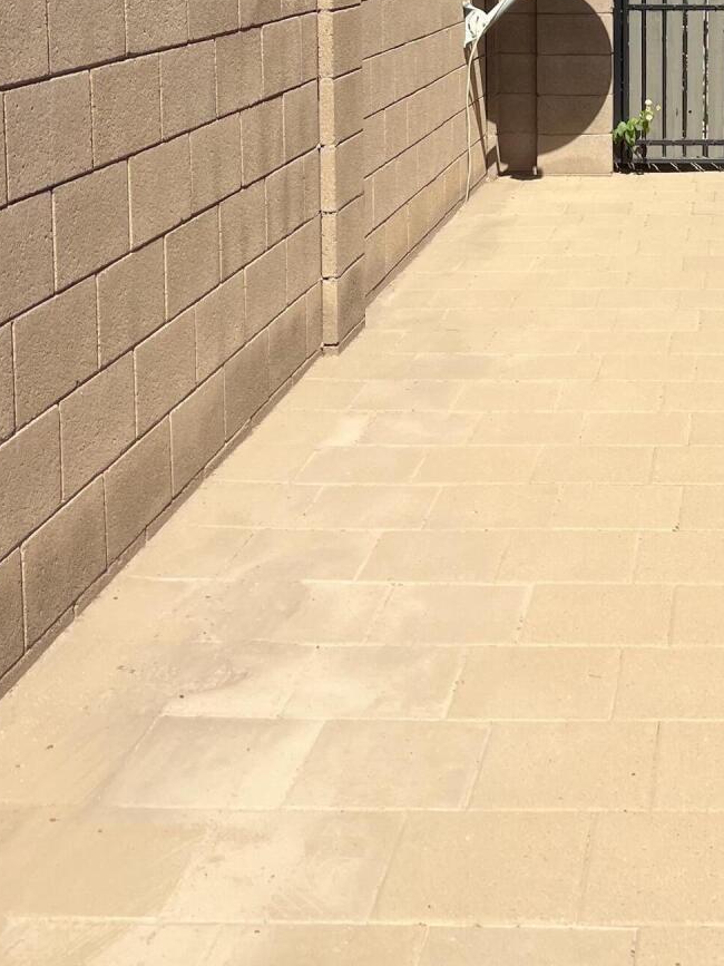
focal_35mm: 60
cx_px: 713
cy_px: 48
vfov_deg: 30.4
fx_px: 1674
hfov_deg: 23.5
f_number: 1.5
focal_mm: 5.7
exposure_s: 1/4444
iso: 50
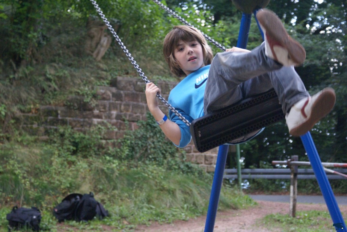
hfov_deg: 19.4
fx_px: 1013
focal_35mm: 105
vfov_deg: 13.1
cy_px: 116
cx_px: 174
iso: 800
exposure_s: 1/125
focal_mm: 70
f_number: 5.6
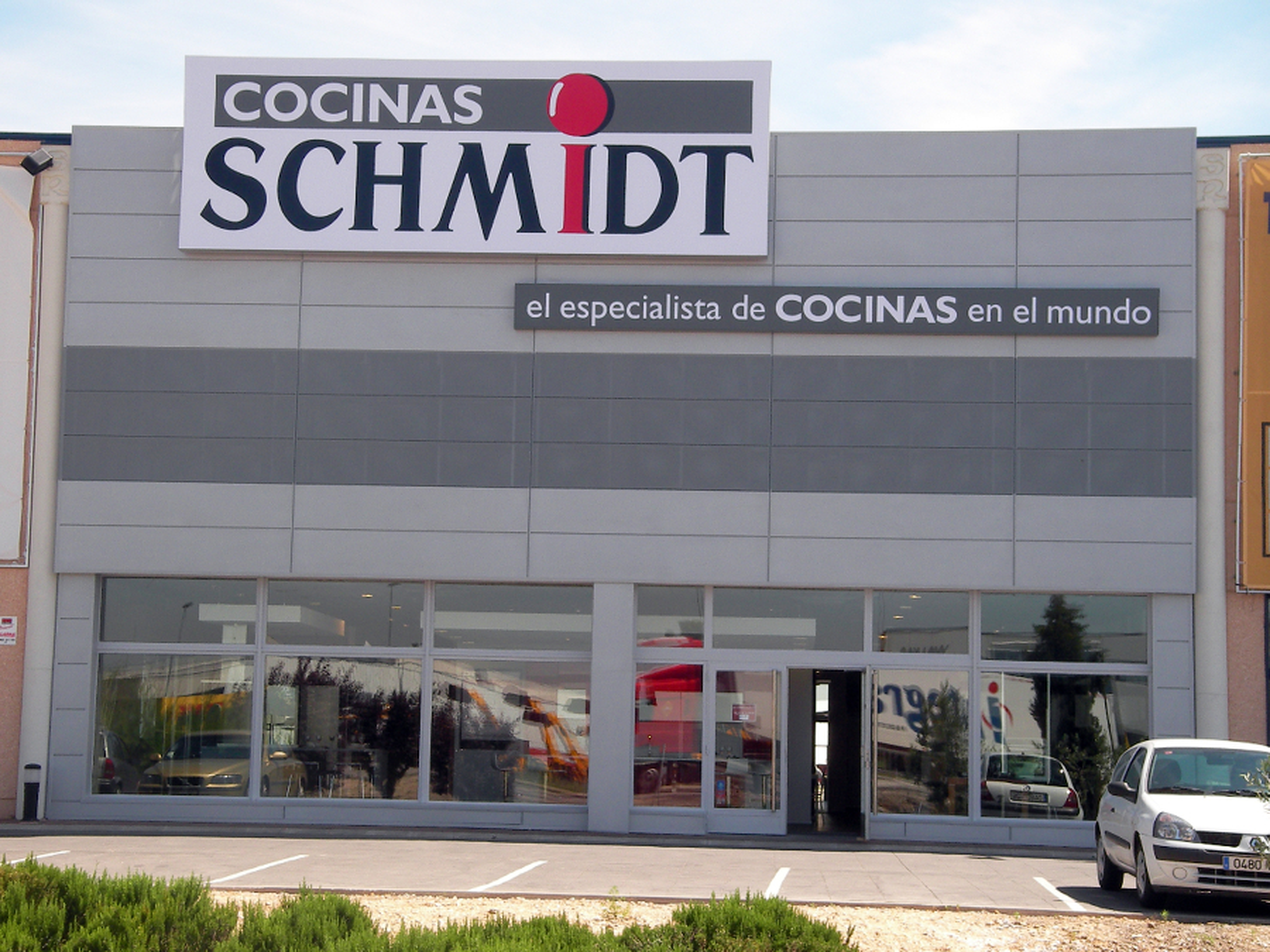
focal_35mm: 72
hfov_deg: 27.0
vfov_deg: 20.4
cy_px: 476
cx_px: 635
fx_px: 2642
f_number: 7.6
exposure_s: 1/114
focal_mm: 12
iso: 50
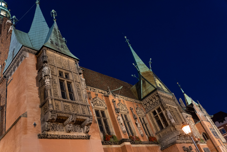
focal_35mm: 29
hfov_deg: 63.7
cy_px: 76
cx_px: 114
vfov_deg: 45.0
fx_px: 183
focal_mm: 19.3
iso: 1250
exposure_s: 1/60
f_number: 2.8
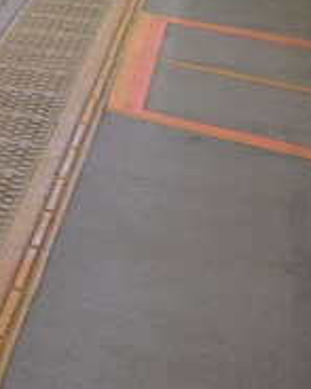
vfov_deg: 12.7
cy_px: -304
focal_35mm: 138
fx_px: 1589
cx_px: -721
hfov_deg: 8.6
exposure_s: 1/60
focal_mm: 18
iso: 720
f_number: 4
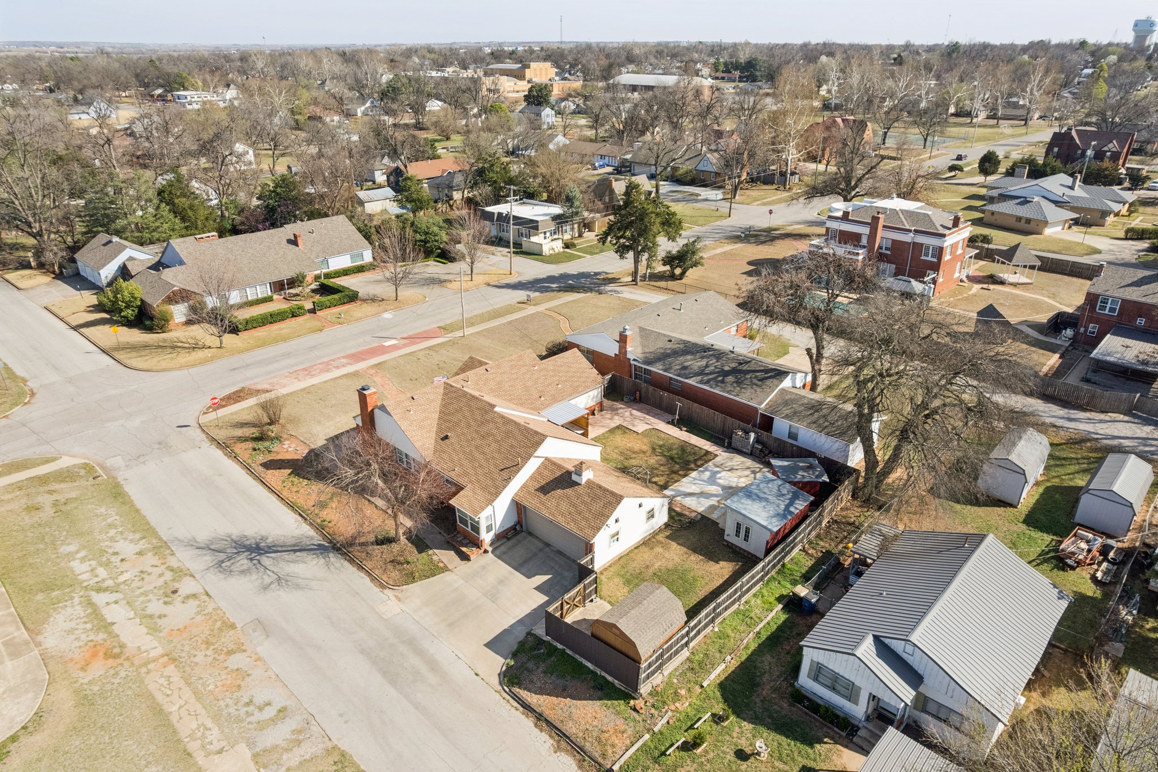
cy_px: 386
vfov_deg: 57.2
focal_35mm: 22
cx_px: 579
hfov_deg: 78.6
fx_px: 708
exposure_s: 1/1250
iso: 130
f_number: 2.8
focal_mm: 8.4
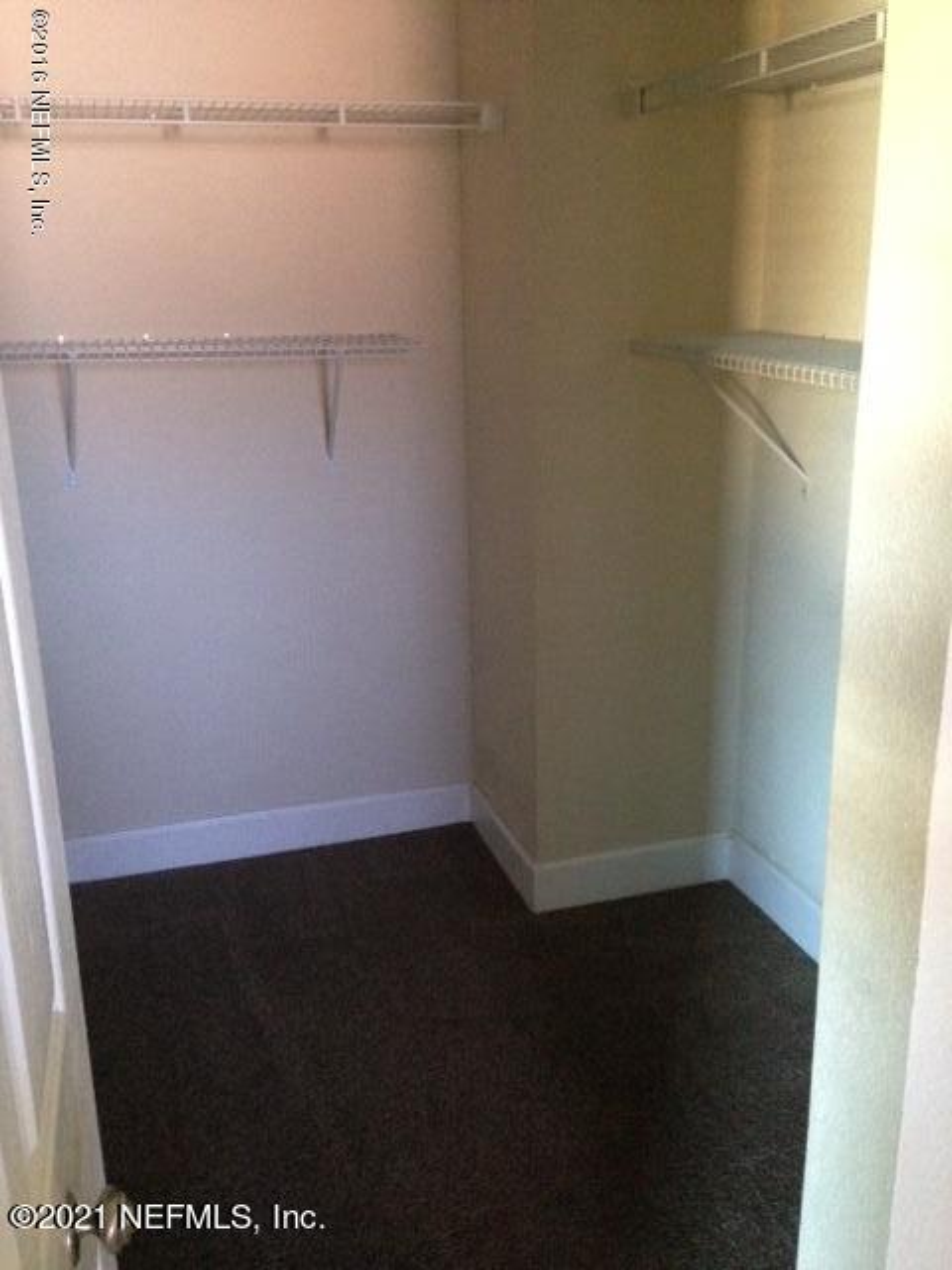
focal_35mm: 33
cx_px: 476
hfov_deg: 42.9
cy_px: 635
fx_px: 1210
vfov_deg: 55.4
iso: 640
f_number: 2.4
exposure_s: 1/15
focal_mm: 4.12
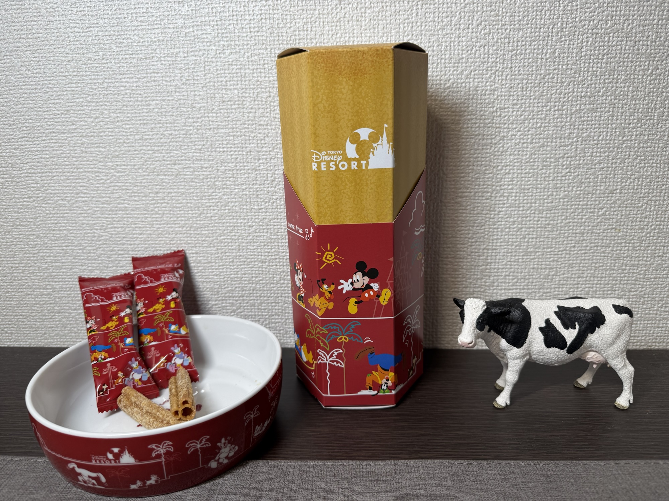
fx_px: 464
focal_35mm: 24
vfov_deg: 56.8
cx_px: 334
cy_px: 250
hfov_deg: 71.6
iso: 64
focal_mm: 6.76
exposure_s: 1/94
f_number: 1.78
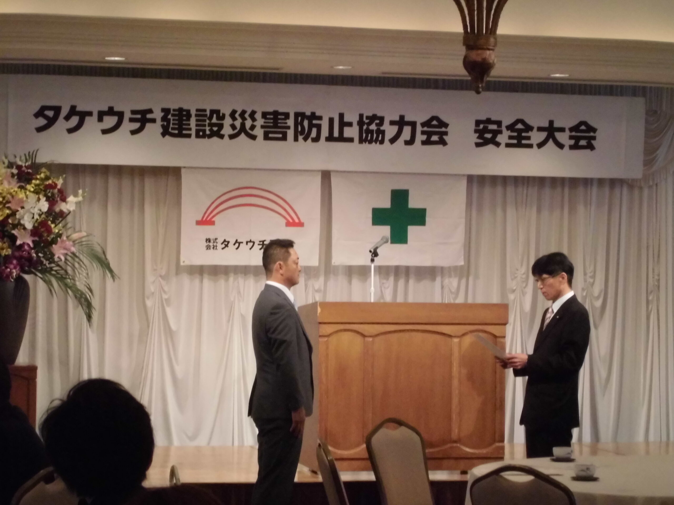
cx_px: 337
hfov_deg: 19.4
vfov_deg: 14.6
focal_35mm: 101
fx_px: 1967
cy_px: 252
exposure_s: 1/40
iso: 800
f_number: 5.4
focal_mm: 17.8
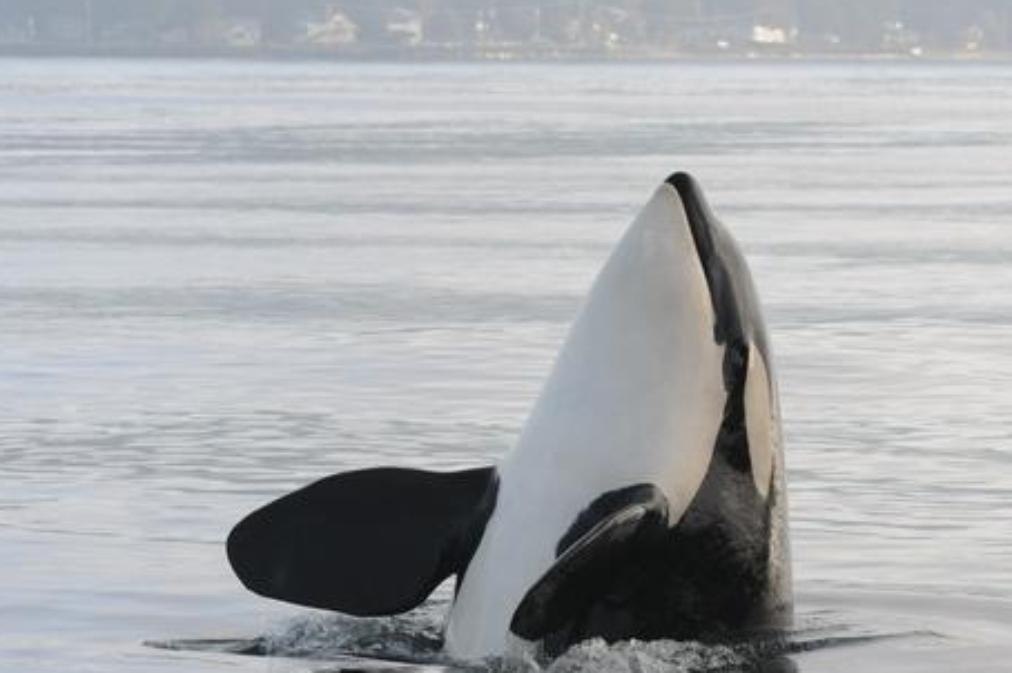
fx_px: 7275
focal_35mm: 259
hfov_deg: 8.0
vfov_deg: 5.3
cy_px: 436
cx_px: 624
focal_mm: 112
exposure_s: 1/1000
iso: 800
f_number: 7.1
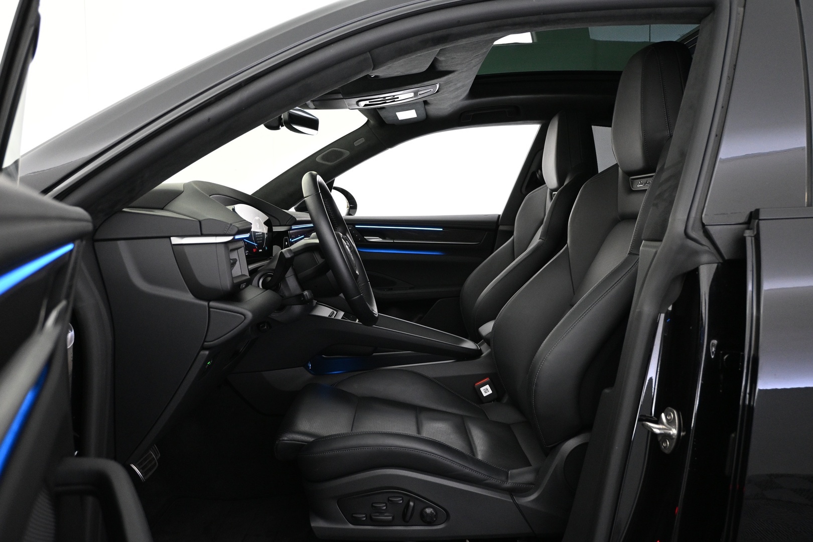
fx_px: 627
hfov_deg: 65.9
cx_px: 406
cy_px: 271
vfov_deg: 46.8
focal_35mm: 28
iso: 1600
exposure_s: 1/30
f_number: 3.8
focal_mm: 18.5
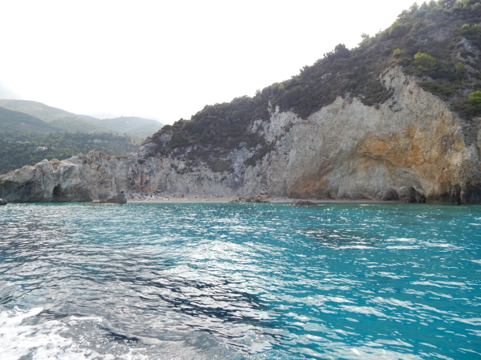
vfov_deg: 61.1
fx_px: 306
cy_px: 180
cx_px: 240
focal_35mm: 22
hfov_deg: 76.4
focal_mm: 4
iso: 125
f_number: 3
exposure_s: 1/800
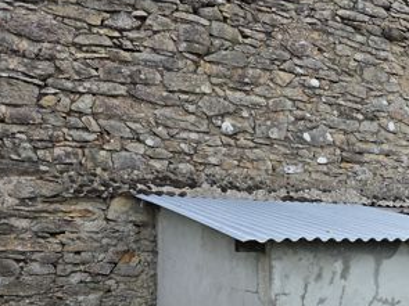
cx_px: 432
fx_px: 650
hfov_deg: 31.6
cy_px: 240
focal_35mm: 55
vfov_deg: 26.1
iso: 80
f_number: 1.7
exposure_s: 1/3891
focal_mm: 6.3
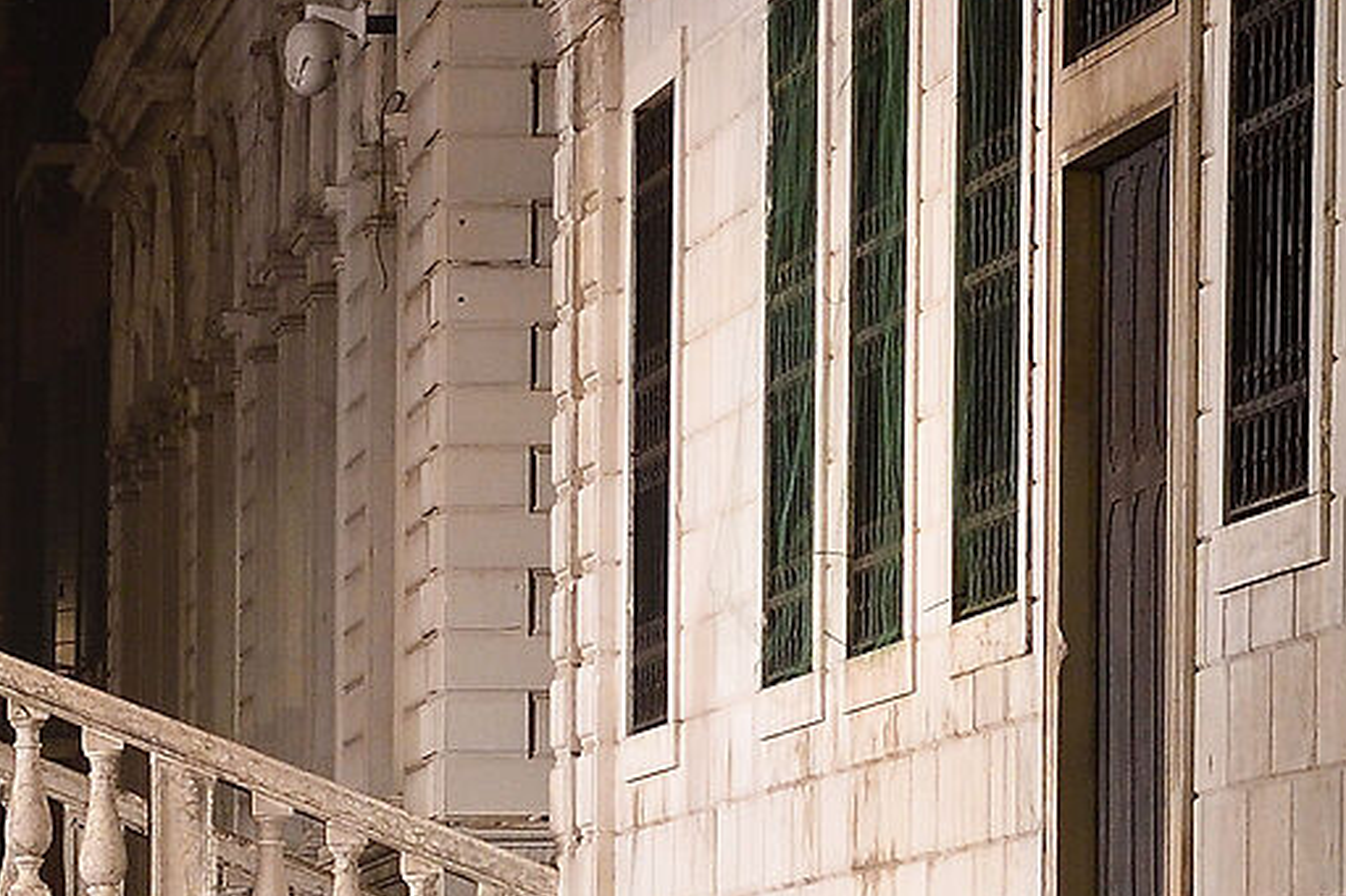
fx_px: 11736
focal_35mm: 314
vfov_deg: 4.4
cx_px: -152
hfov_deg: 6.5
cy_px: 1243
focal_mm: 45
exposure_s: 2
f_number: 11
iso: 800
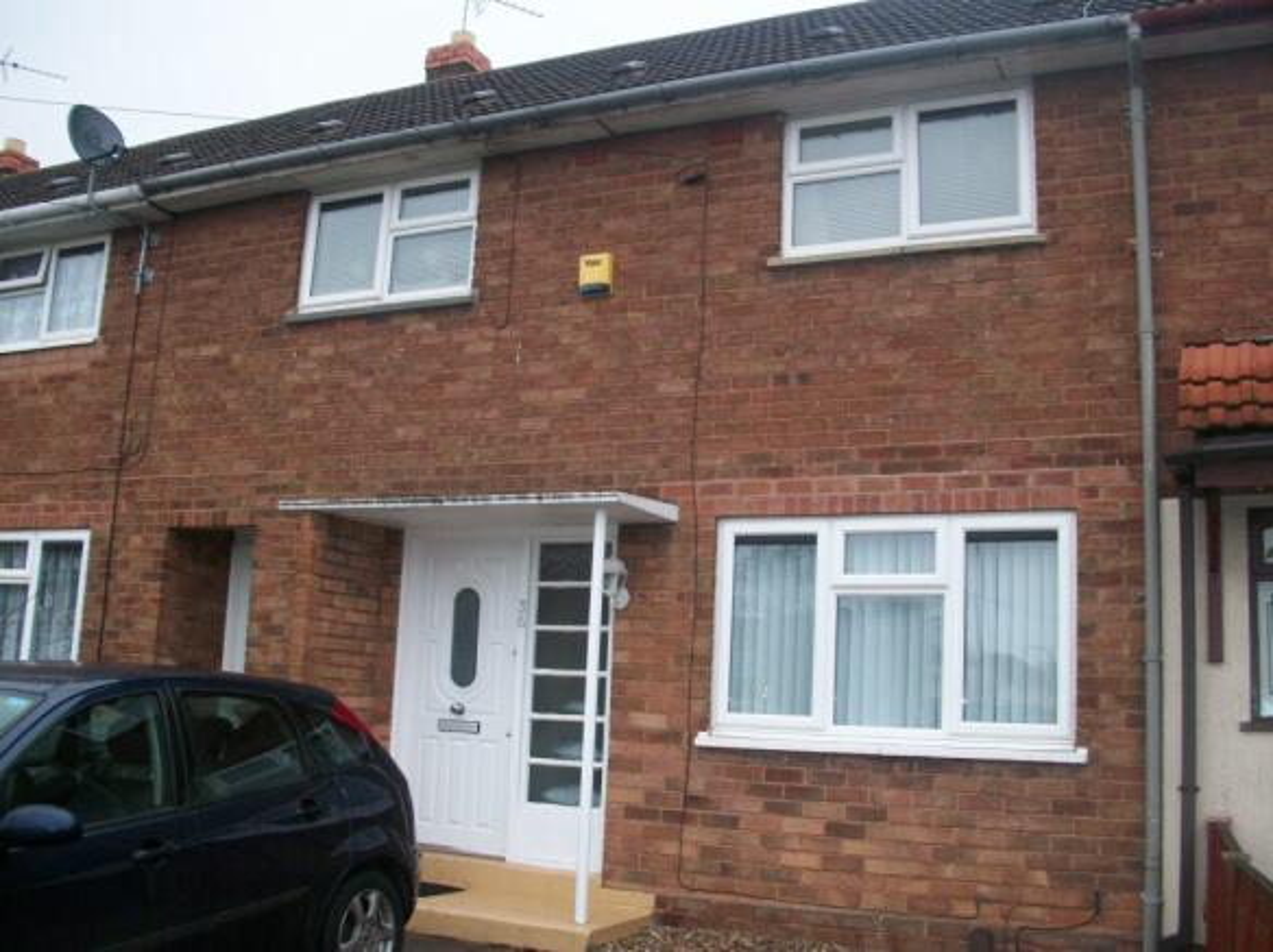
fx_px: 1286
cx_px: 636
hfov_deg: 52.7
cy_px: 476
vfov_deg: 40.6
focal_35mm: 35
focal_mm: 6.3
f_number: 3.1
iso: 183
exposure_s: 1/125
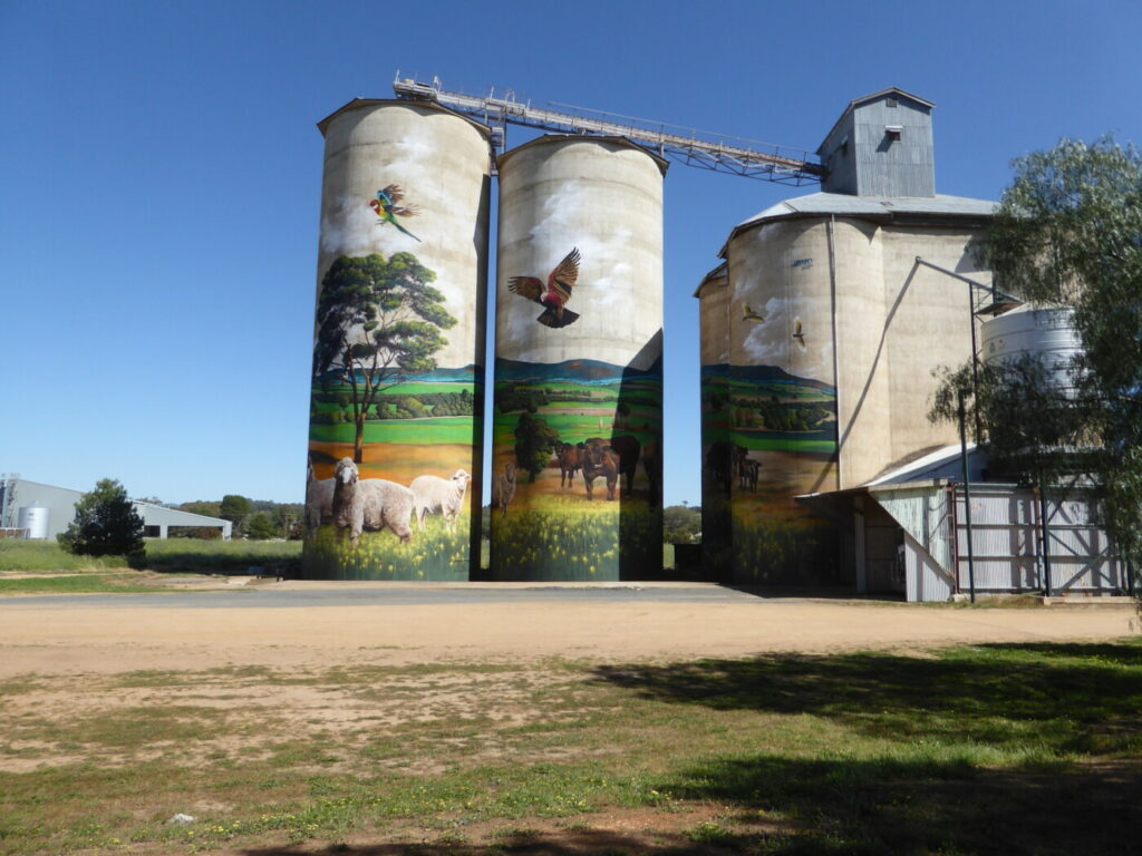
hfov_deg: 69.4
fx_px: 825
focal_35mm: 25
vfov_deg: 54.9
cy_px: 428
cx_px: 571
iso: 100
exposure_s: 1/1300
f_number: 3.3
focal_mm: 4.3
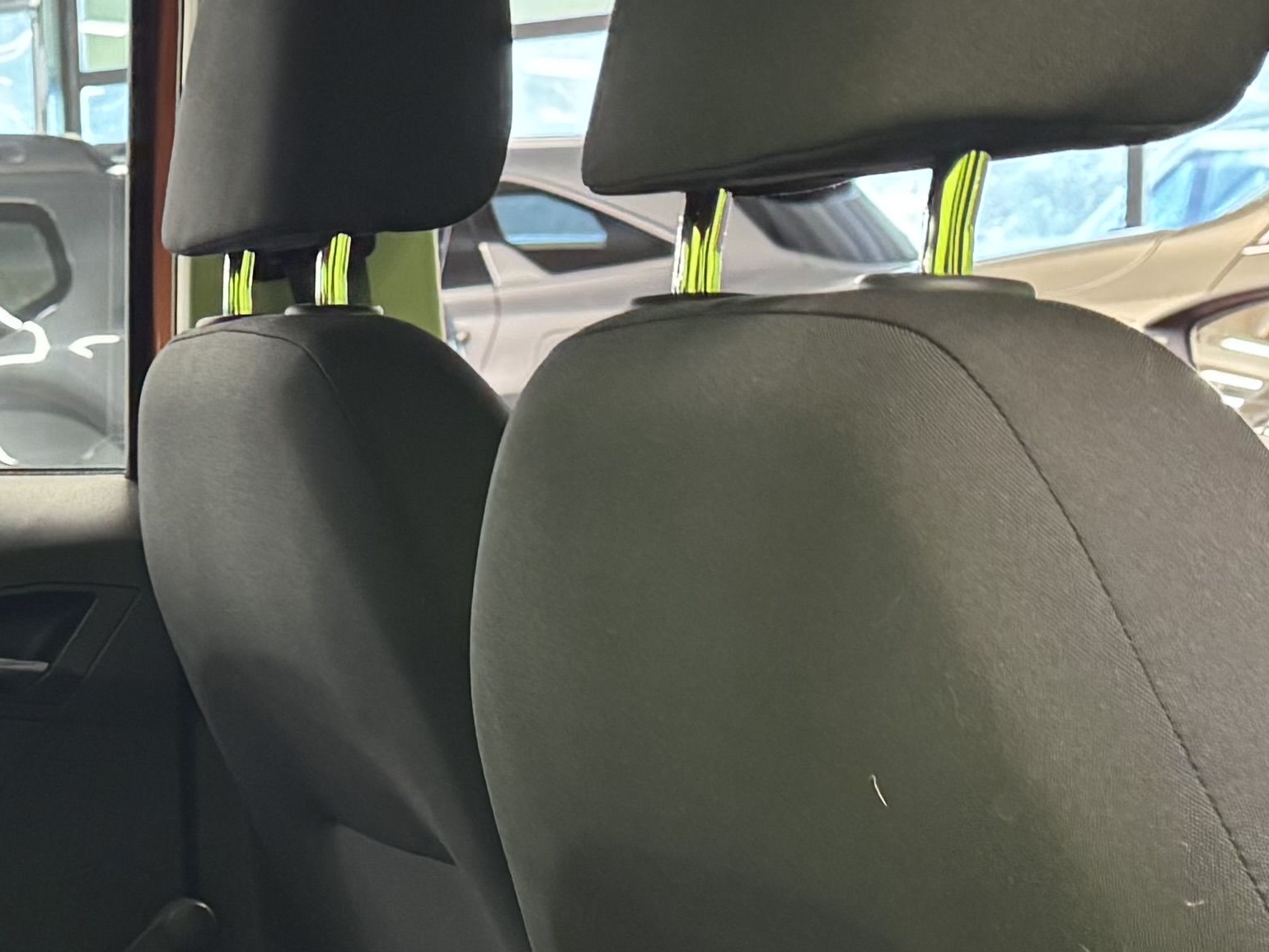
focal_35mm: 89
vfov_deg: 16.0
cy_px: 1134
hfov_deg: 21.2
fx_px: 3263
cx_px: -29
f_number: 1.78
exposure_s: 1/50
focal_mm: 6.76
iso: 800
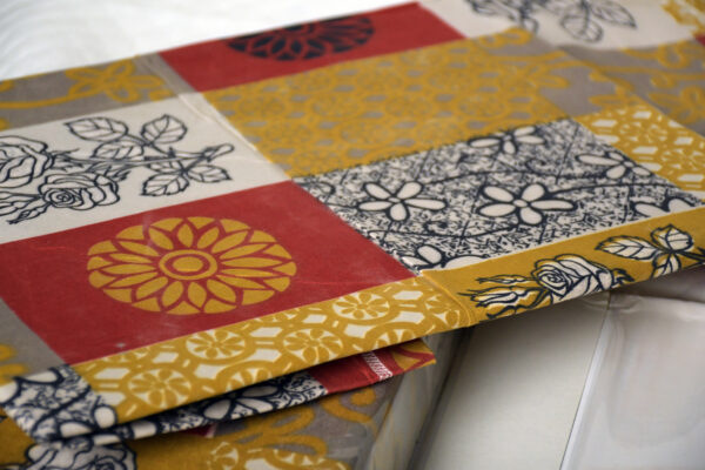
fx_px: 2350
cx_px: 352
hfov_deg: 17.1
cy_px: 235
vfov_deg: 11.4
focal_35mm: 120
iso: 1600
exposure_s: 1/250
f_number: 5.6
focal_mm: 80
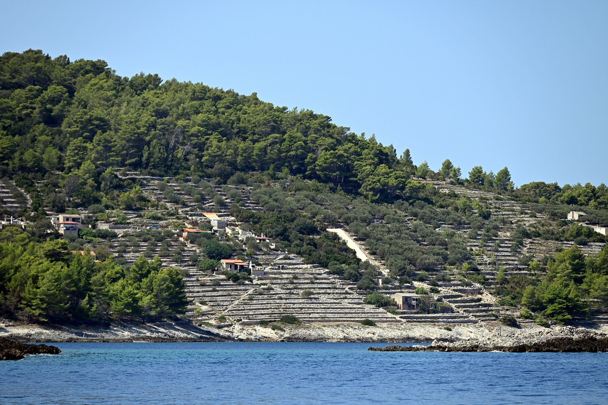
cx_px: 304
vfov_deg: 8.1
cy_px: 202
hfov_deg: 12.1
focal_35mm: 170
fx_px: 2871
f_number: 5.6
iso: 200
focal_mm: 170
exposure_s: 1/1000
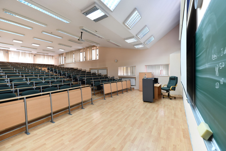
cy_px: 76
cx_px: 113
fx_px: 88
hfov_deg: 104.3
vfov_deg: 81.2
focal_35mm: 14
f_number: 4.5
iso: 1100
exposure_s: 1/100
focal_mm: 14
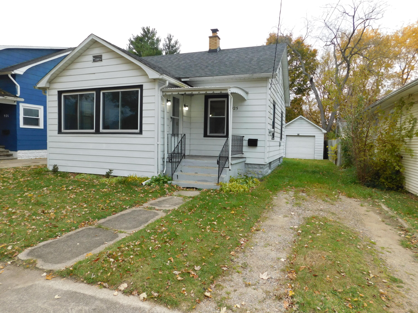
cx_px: 209
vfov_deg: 58.9
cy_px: 156
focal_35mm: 23
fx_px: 278
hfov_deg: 73.9
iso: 125
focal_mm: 4
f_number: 3
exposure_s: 1/200
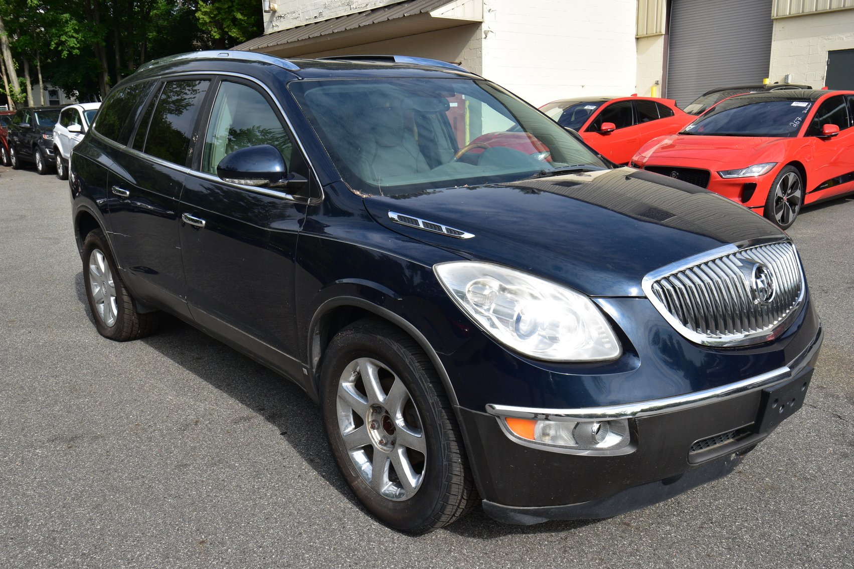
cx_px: 427
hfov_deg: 61.9
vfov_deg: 43.6
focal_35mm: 30
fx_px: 712
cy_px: 284
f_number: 11
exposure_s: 1/400
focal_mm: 20
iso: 400
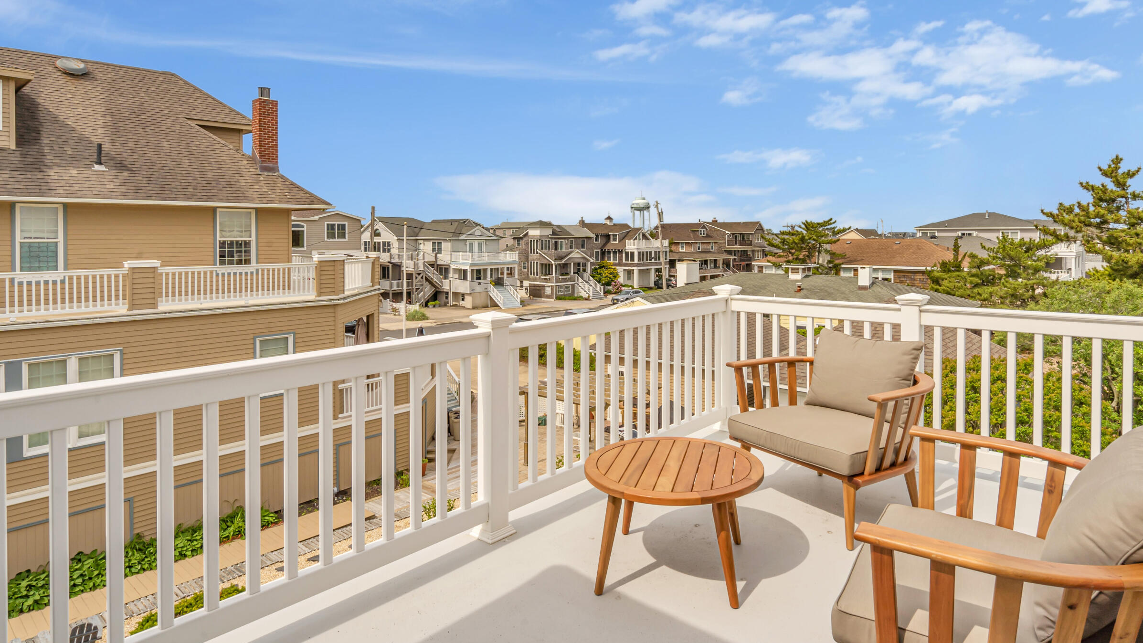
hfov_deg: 83.6
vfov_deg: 53.0
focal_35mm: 21
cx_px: 629
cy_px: 241
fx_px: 637
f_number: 16
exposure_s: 1/160
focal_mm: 16
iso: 100
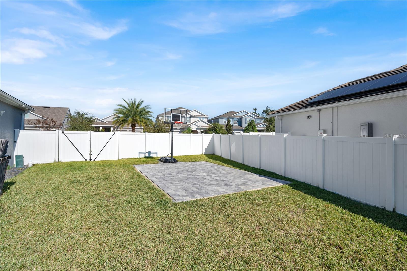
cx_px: 204
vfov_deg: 73.7
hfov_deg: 96.7
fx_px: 181
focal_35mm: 16
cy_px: 136
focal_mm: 16
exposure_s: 1/250
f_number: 10
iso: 100
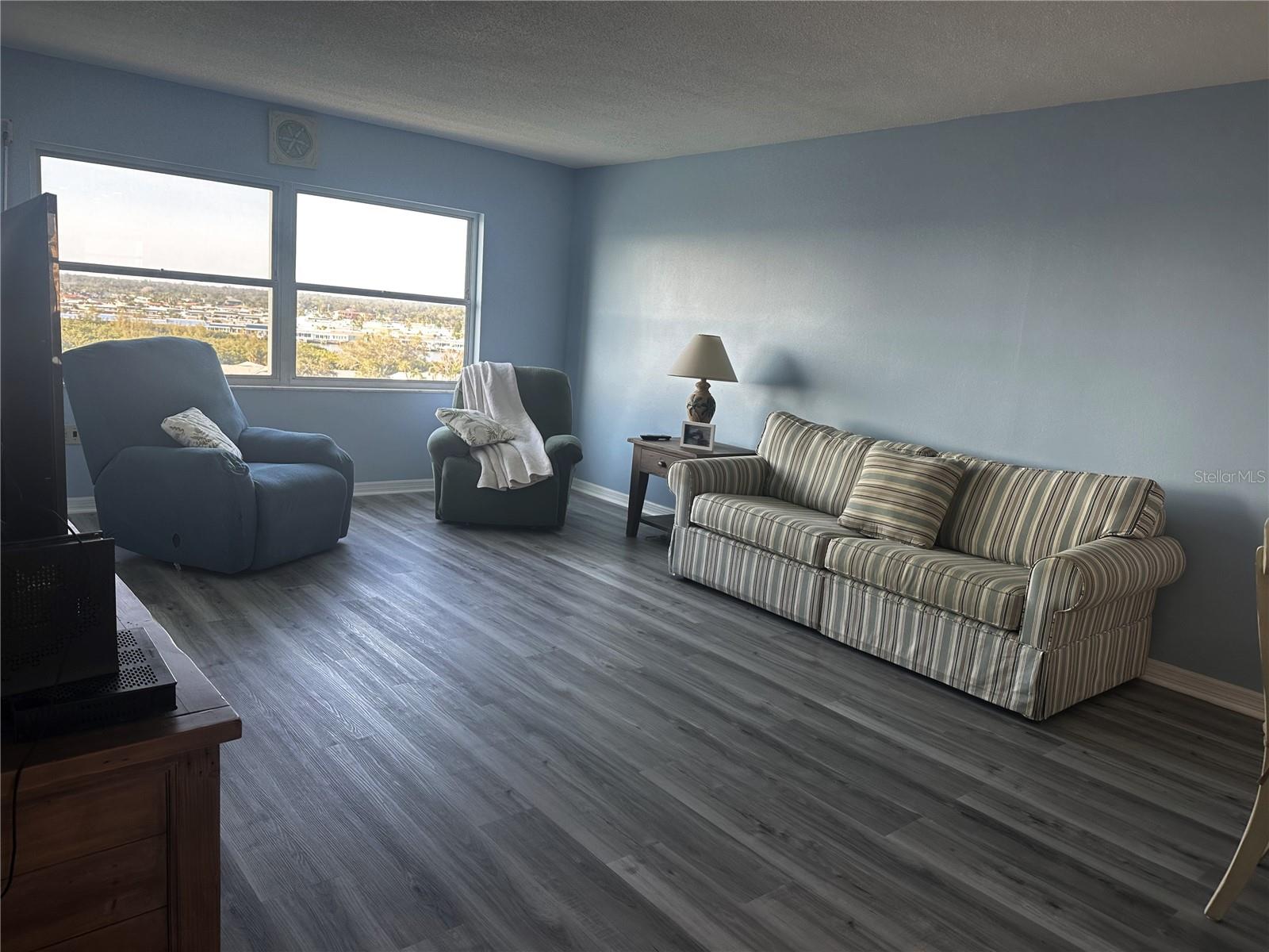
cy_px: 476
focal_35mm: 24
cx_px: 634
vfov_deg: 56.8
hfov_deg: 71.6
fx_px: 880
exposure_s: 1/149
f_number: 1.78
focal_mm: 6.86
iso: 80
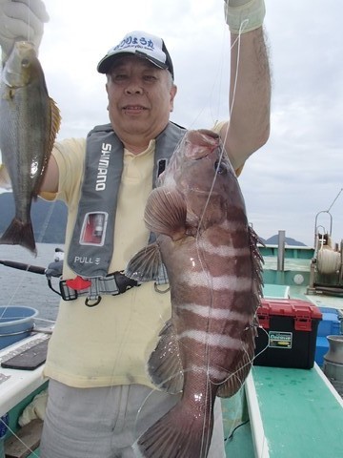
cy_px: 229
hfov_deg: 49.7
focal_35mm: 28
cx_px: 172
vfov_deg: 63.4
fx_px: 370
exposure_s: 1/100
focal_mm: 5
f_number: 11
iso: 100
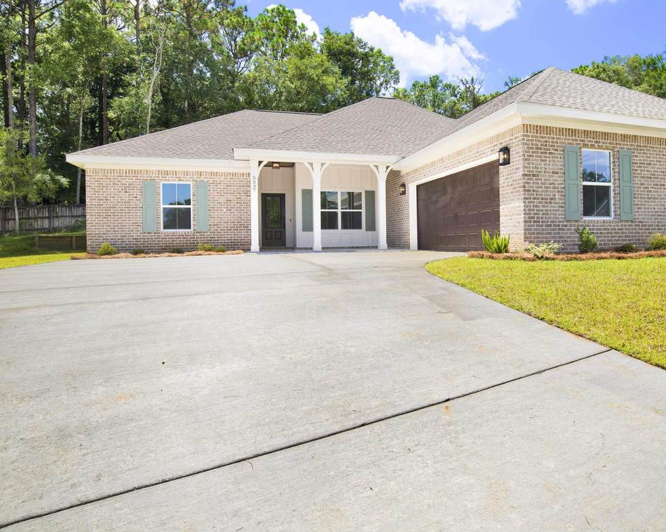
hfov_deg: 74.1
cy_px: 245
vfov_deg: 63.0
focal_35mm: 22
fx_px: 434
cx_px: 403
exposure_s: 1/125
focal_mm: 18
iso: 200
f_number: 11
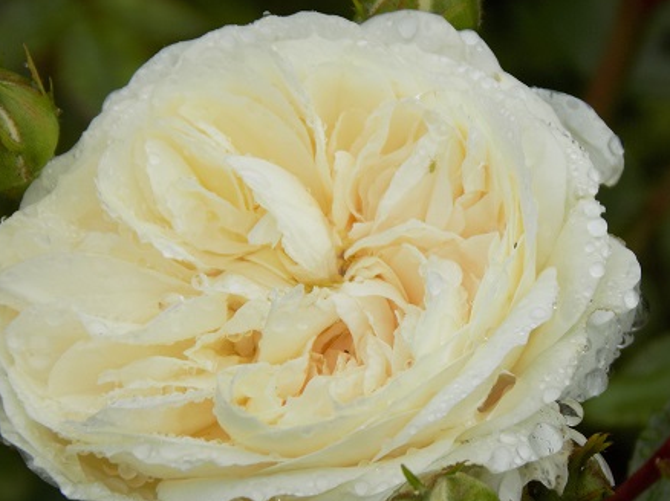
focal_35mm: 441
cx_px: 318
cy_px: 269
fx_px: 8531
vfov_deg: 3.4
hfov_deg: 4.5
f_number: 5.9
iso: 80
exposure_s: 1/125
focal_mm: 71.5
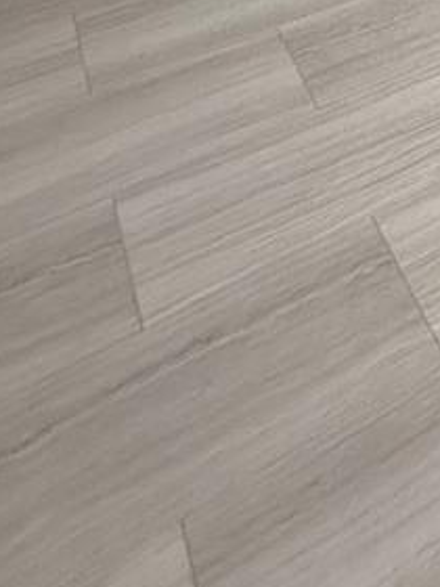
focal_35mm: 60
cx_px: 867
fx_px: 1017
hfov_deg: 17.7
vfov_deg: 22.9
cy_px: -388
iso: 160
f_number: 2.2
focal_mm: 2.22
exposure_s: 1/120
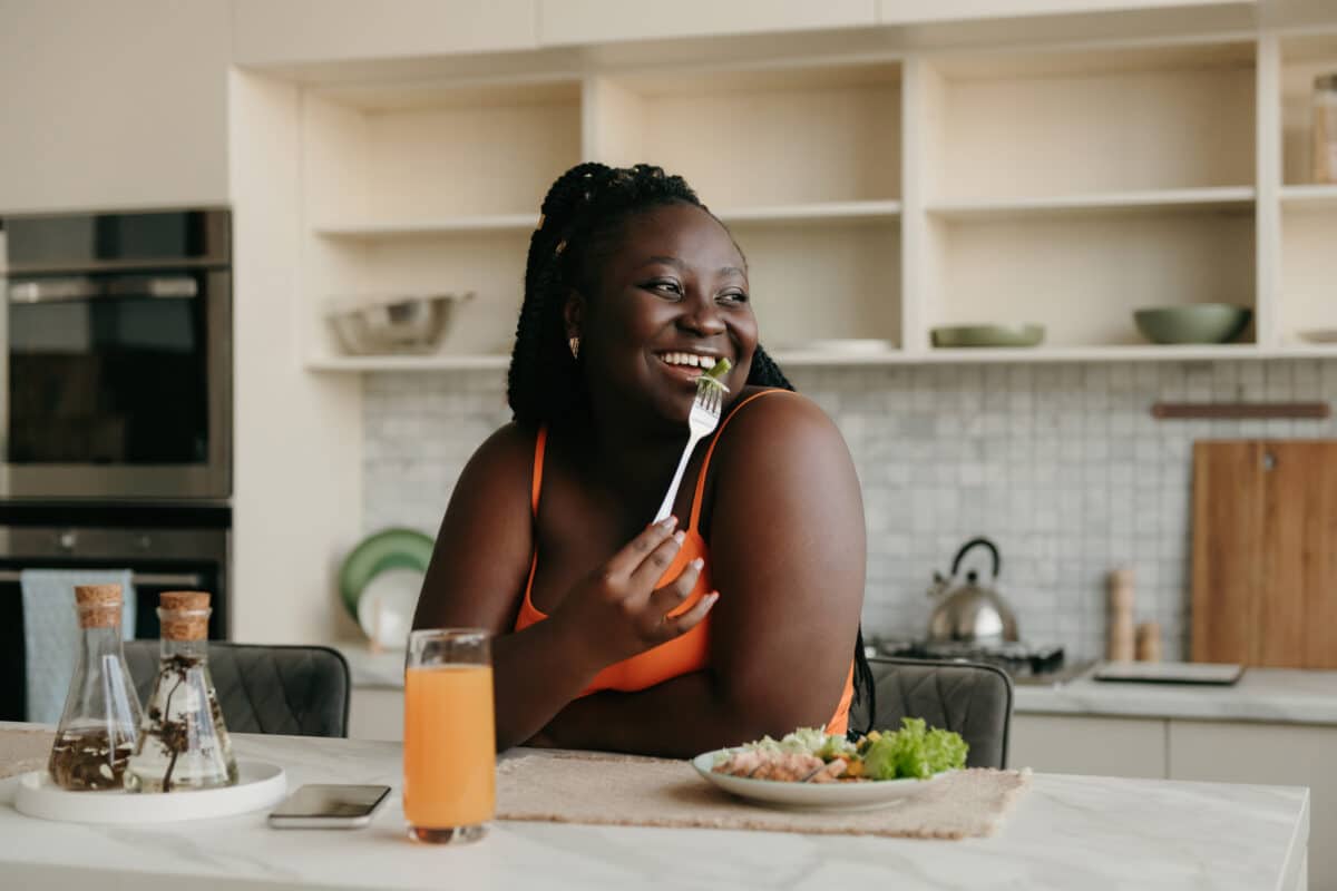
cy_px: 446
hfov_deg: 35.6
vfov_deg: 24.2
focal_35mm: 56
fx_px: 2080
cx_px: 668
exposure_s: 1/125
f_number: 3.5
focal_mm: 56
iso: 640
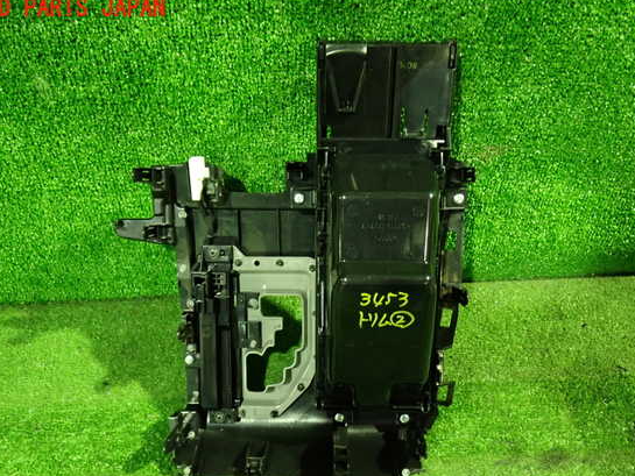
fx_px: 605
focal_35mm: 33
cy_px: 256
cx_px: 303
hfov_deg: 55.3
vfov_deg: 42.9
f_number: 2.3
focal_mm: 5.4
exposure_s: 1/15
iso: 800
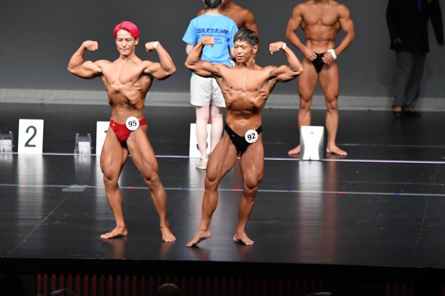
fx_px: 3521
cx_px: 222
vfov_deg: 4.8
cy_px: 148
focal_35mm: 285
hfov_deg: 7.2
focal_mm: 190
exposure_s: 1/400
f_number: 5.6
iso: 5000
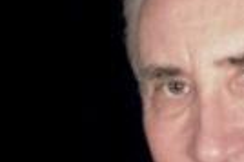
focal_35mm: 352
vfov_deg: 3.9
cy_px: 224
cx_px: 268
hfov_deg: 5.8
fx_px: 2383
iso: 400
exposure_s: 1/200
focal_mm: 70
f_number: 9
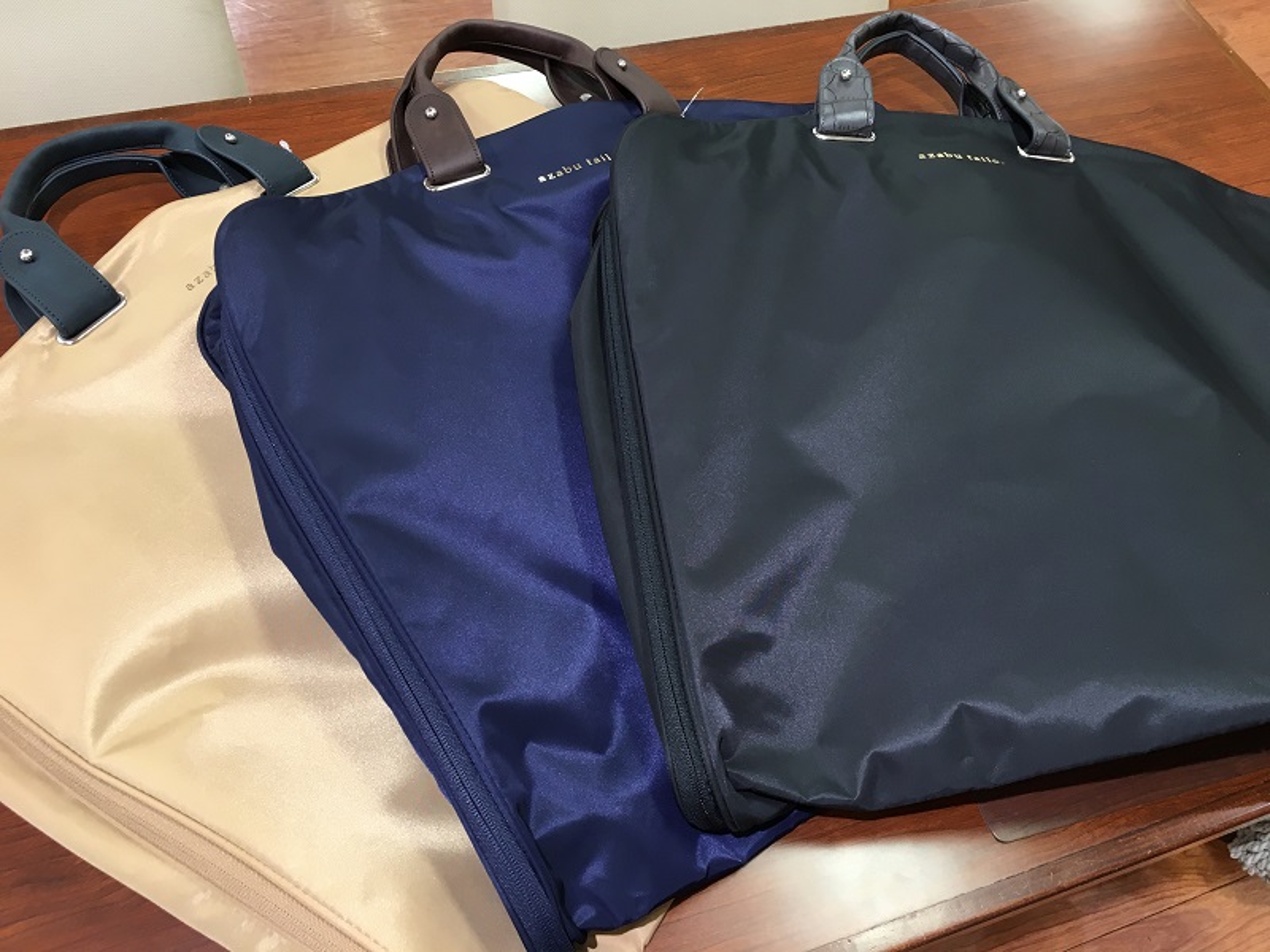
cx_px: 635
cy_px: 476
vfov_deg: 48.2
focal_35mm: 29
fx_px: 1064
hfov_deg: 61.7
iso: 64
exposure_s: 1/30
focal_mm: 4.15
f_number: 2.2
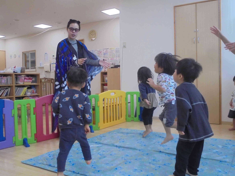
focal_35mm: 34
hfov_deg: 54.0
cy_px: 88
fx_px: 231
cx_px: 118
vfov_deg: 41.8
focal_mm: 6.1
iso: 400
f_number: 4
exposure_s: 1/160
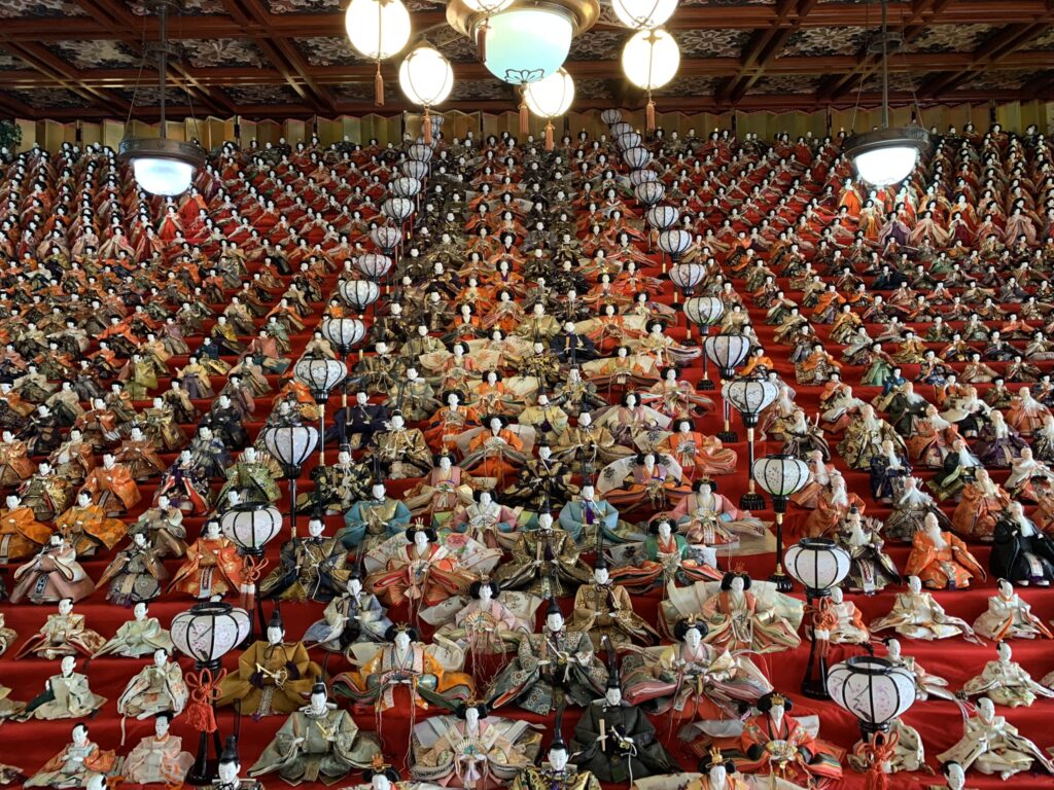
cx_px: 527
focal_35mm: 26
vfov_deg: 53.1
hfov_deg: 67.3
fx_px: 792
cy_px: 395
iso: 250
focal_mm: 4.25
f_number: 1.8
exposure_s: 1/60
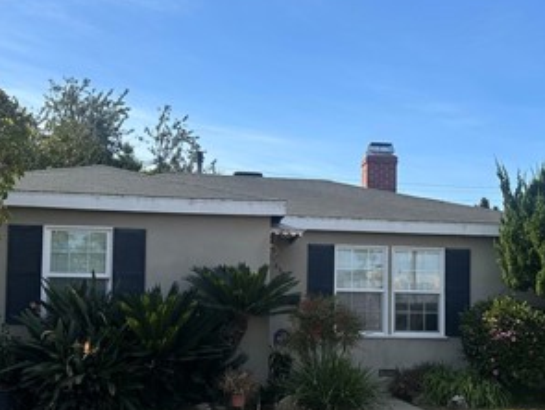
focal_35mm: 52
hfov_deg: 36.7
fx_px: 820
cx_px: 321
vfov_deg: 27.9
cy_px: 271
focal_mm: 6.86
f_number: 1.78
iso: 80
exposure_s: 1/3356
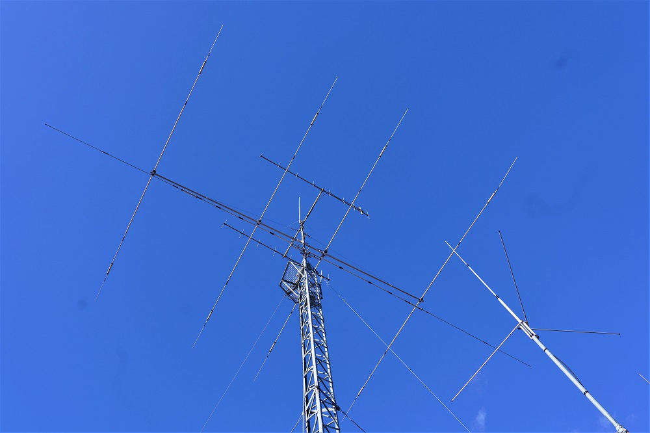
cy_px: 216
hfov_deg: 73.8
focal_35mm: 24
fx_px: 433
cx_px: 325
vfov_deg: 53.1
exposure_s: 1/320
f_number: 5.6
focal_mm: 24
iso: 100
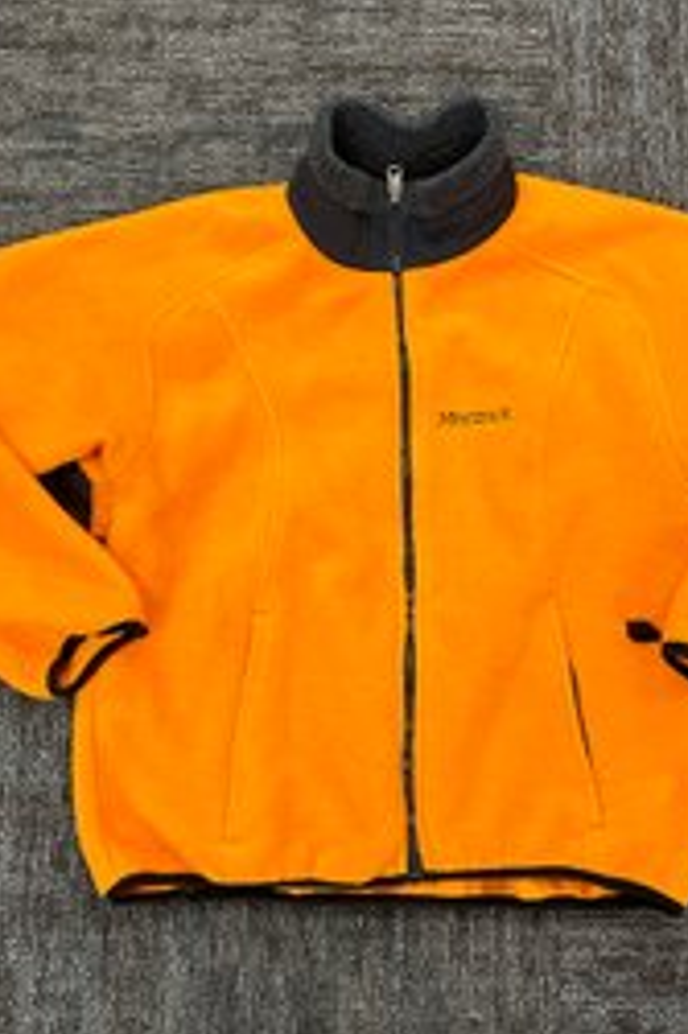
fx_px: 1062
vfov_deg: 51.9
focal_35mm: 37
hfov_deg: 35.9
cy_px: 513
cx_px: 365
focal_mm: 5.7
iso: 200
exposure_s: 1/60
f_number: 1.5
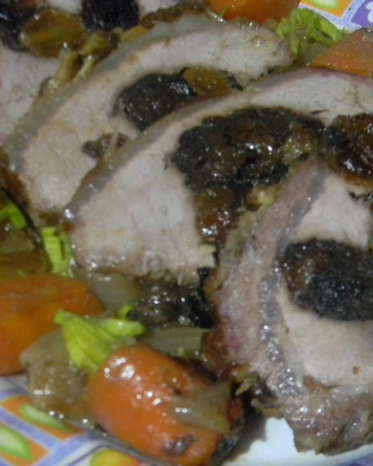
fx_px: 1049
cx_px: 280
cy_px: 228
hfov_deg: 20.0
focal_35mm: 76
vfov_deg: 25.1
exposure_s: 1/7.9
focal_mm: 10.1
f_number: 4.1
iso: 400
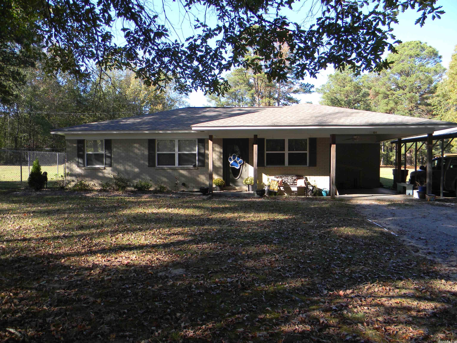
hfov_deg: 63.4
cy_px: 172
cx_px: 228
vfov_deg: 49.7
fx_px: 370
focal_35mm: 28
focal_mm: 5
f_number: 3.5
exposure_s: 1/170
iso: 80
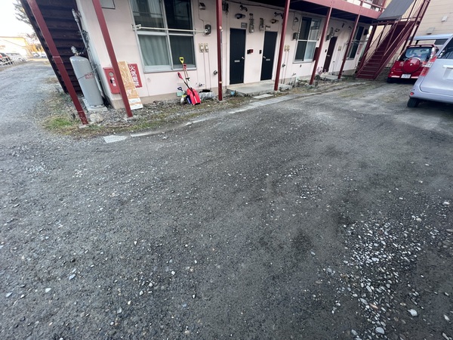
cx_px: 226
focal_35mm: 13
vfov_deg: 89.9
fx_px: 170
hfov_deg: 106.2
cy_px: 170
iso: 100
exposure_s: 1/121
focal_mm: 1.57
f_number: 1.8
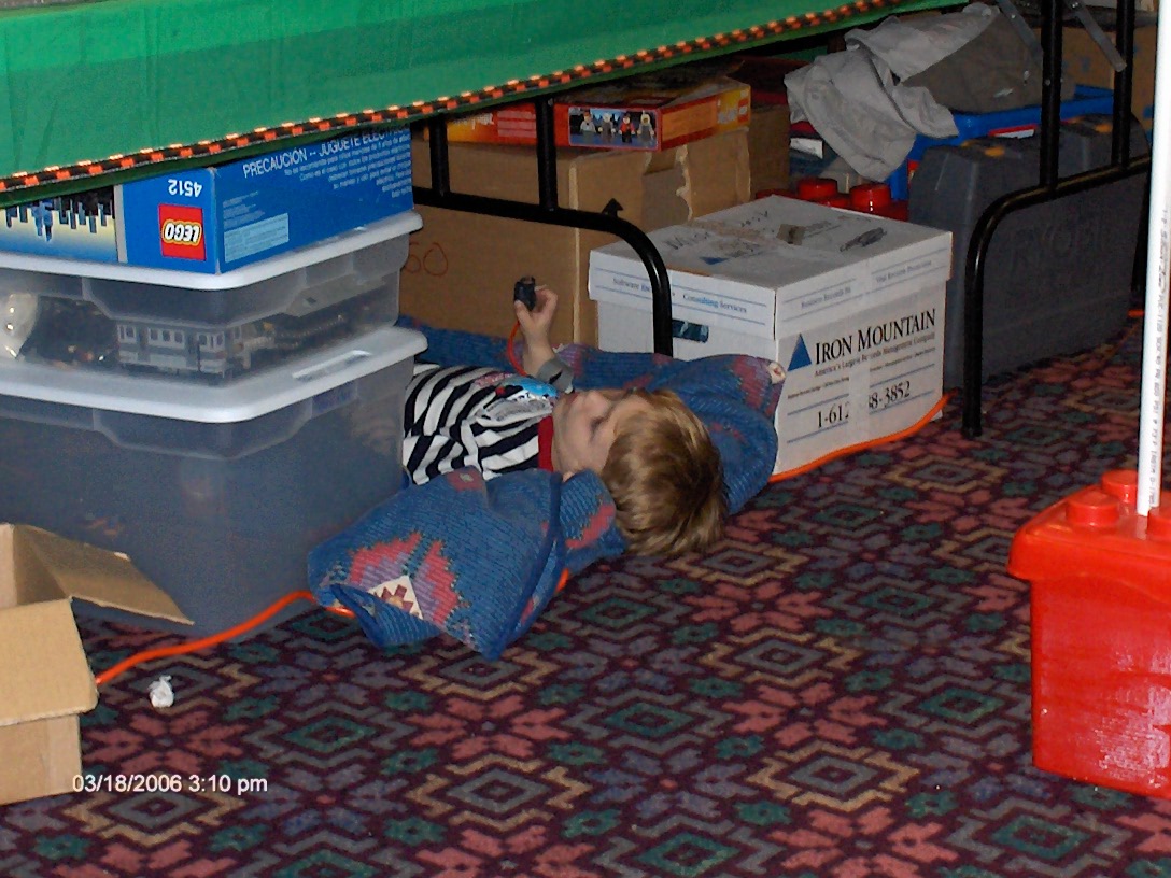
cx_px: 586
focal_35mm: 37
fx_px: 1252
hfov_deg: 50.1
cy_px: 439
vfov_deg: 38.7
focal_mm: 6.11
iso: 100
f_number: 2.8
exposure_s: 1/60
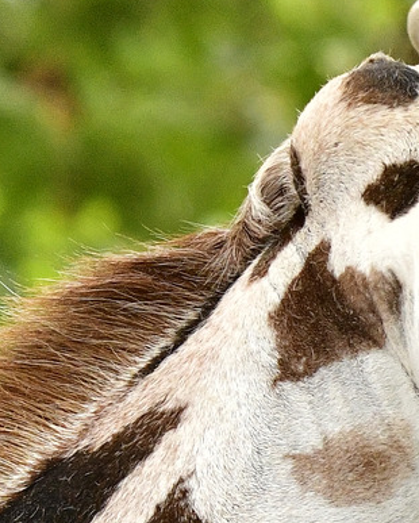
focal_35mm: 1535
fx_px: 23775
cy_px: 380
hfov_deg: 1.0
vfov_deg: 1.3
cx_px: 1350
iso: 1800
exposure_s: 1/1000
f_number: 8
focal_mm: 220
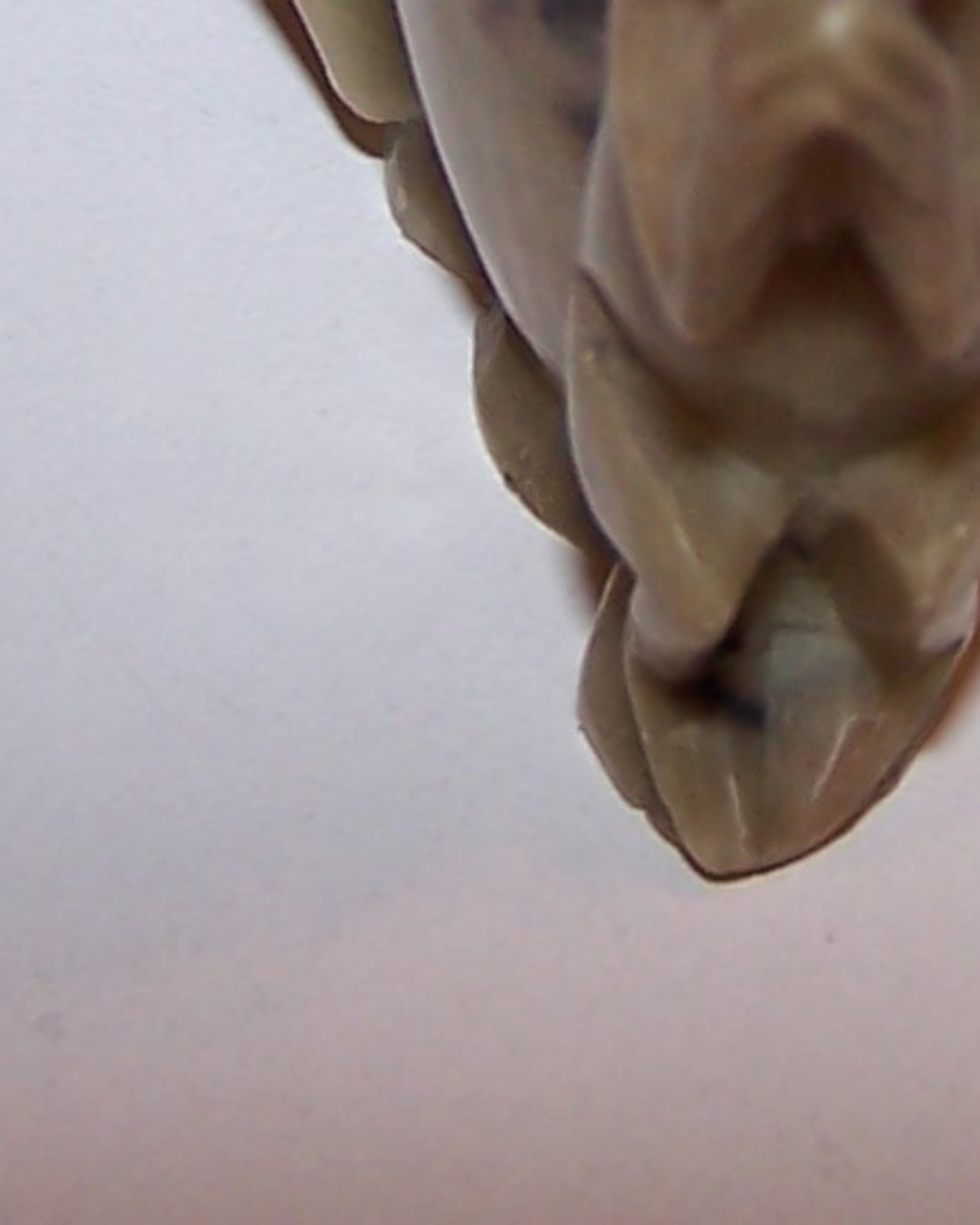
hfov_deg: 10.2
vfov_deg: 12.5
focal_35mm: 152
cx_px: 671
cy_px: -135
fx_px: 5508
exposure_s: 1/60
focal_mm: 6.3
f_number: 2.8
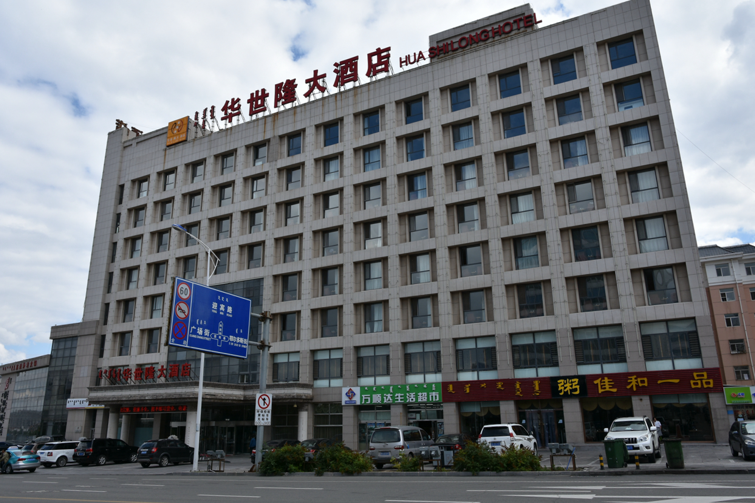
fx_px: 503
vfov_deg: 53.1
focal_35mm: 24
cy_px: 252
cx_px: 378
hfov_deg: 73.8
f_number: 8
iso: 100
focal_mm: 16
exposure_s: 1/250
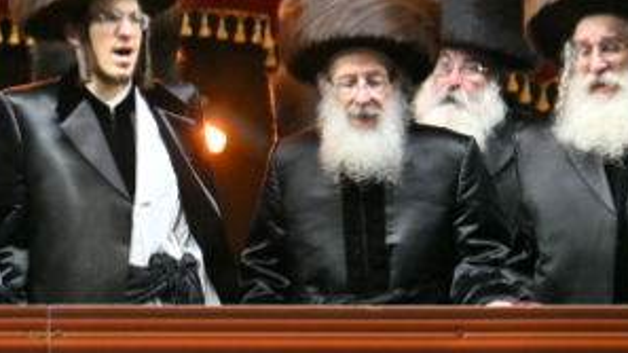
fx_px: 6610
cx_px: -55
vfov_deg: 3.1
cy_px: 29
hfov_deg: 5.4
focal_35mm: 397
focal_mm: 110
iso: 400
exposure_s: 1/200
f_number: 2.8
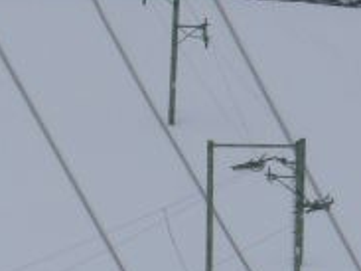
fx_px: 17457
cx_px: 43
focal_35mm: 1675
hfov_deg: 1.2
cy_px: 384
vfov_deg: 0.9
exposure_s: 1/500
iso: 100
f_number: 8
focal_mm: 81
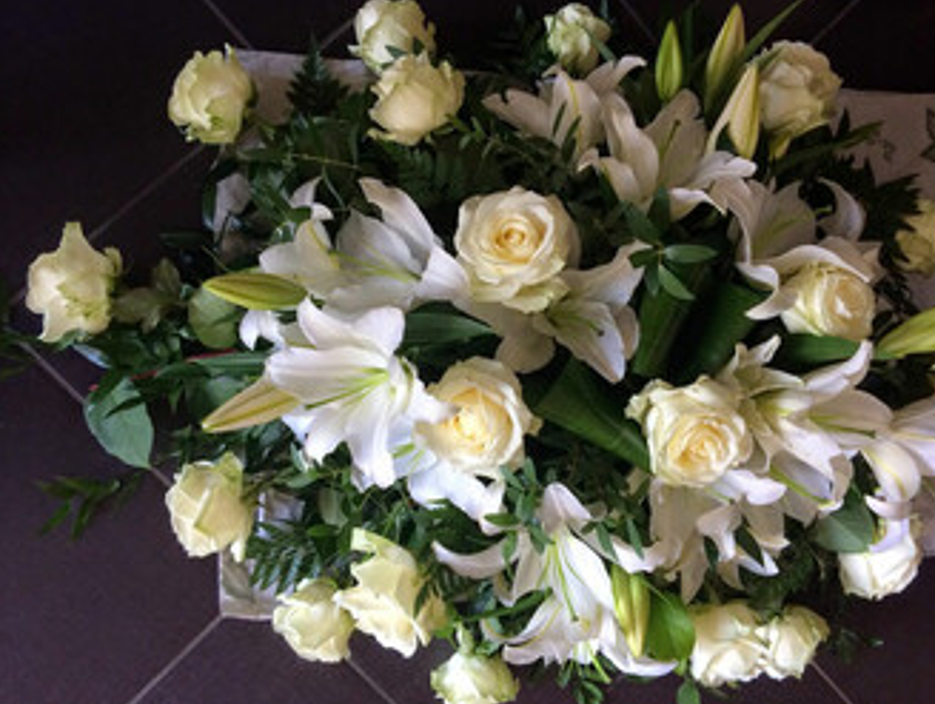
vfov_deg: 44.3
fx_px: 866
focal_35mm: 32
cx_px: 496
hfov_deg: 56.7
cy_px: 346
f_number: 2.2
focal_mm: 4.12
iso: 80
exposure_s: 1/30
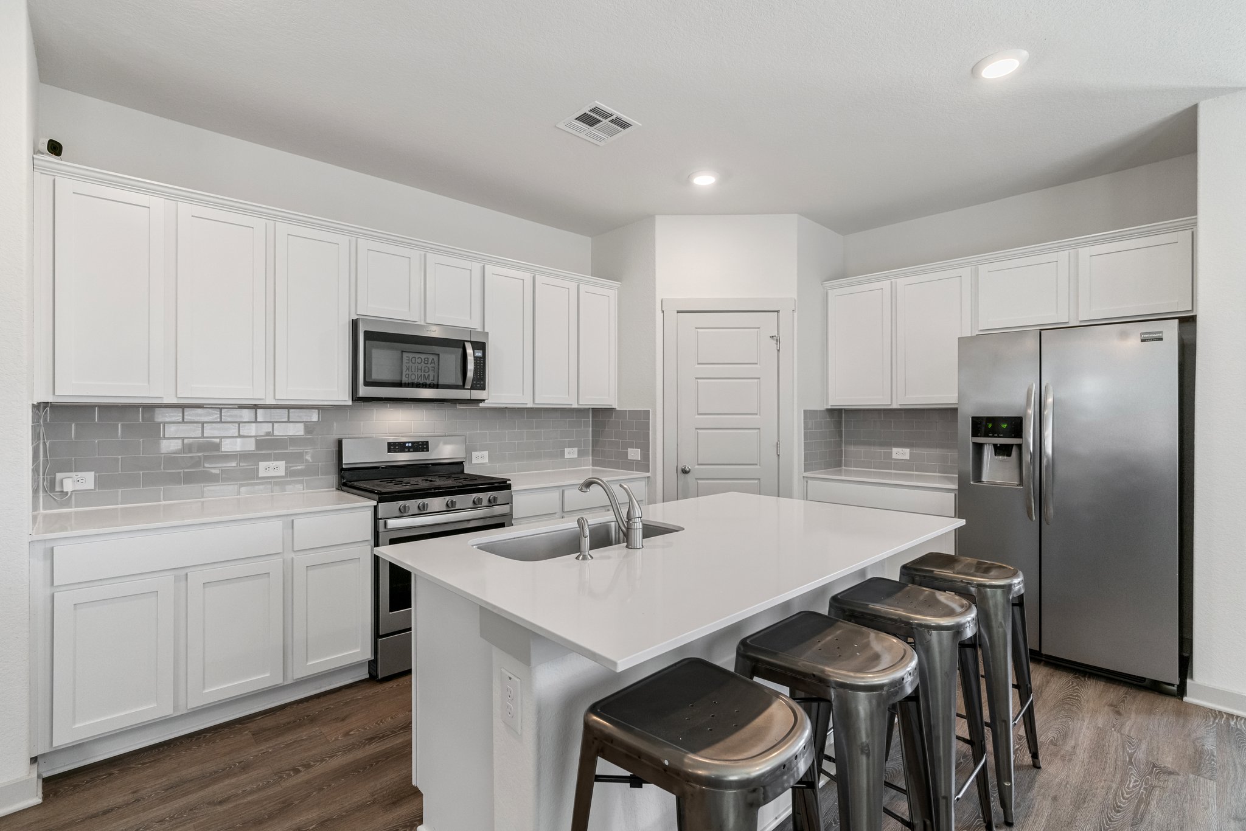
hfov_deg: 96.7
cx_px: 623
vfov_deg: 73.8
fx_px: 554
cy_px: 416
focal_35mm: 16
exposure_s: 1/40
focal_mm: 16
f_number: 8
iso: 2000
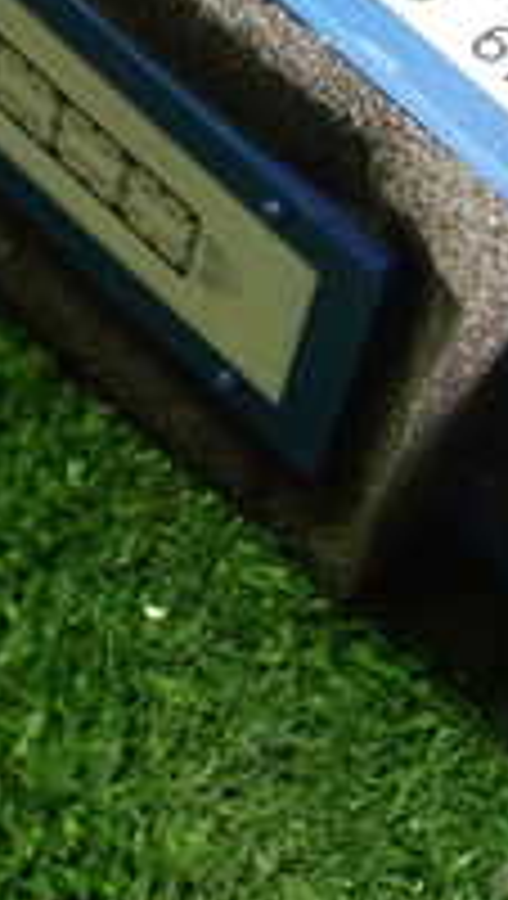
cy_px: 310
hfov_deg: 12.2
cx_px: 512
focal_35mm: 98
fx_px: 2339
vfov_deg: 21.7
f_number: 2.3
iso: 800
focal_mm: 5.4
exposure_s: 1/80
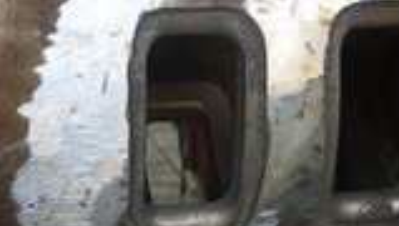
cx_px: 138
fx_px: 1102
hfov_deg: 20.5
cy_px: -28
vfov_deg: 11.5
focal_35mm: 104
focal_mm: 7.8
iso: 50
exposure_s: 1/64
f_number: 2.8
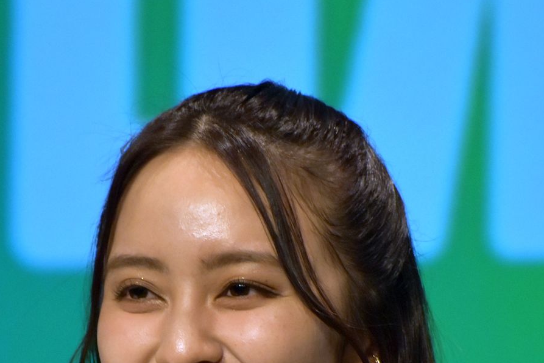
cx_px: 222
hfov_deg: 2.4
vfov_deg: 1.6
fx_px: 13158
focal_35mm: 871
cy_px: 369
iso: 1600
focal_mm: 270
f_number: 6.3
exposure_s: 1/125
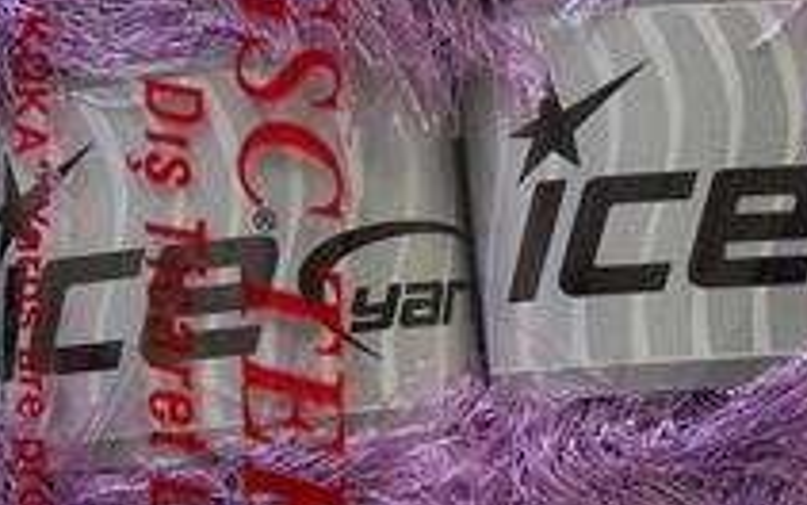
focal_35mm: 123
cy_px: 258
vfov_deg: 10.7
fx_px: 2706
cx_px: 425
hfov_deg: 17.0
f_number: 2.9
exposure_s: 1/20.4
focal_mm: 12.53
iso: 200
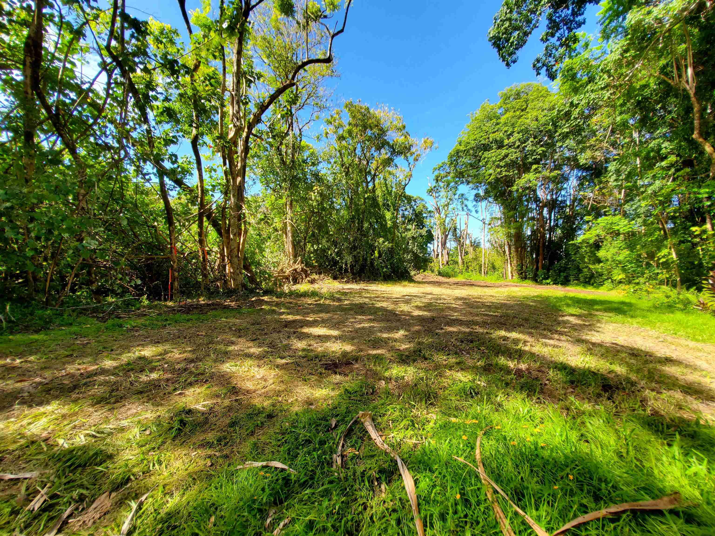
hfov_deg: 106.2
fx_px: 269
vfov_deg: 89.9
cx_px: 358
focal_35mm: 13
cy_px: 268
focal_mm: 1.8
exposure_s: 1/348
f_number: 2.2
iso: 50
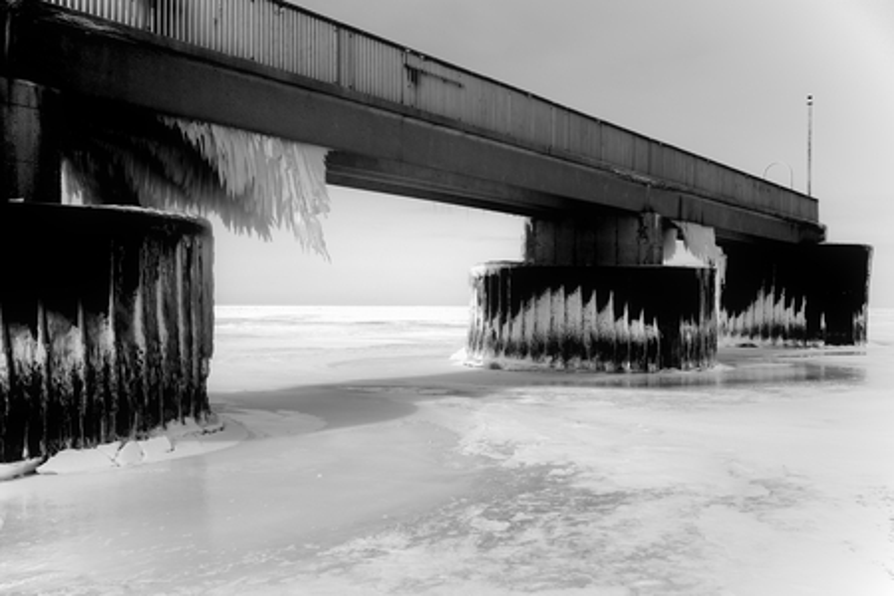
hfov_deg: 48.5
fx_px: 993
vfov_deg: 33.4
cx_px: 447
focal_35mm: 40
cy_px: 298
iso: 100
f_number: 5.6
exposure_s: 1/2500
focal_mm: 26
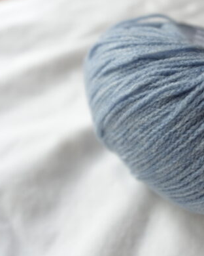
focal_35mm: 26
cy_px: 127
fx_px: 196
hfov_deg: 49.9
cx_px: 177
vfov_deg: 66.0
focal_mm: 6.9
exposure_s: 1/80
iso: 160
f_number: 1.8
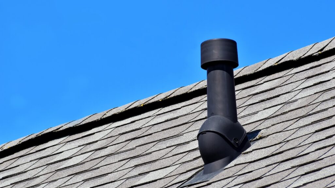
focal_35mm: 363
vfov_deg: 3.3
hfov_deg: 5.9
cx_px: 167
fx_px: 3225
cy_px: 106
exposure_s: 1/125
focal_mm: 230
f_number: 13
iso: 100
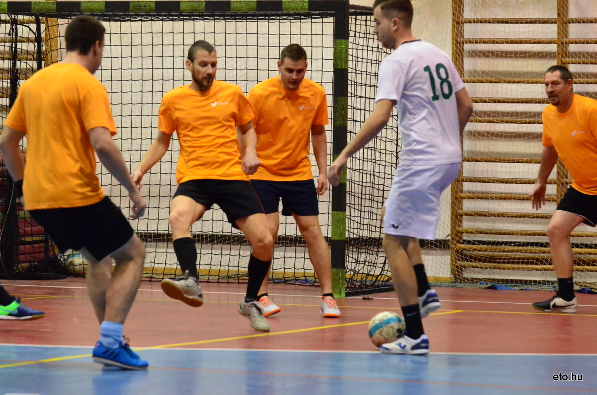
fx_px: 3103
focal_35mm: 188
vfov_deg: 7.3
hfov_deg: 11.0
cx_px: 298
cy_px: 198
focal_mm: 125
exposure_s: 1/640
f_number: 5
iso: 6400
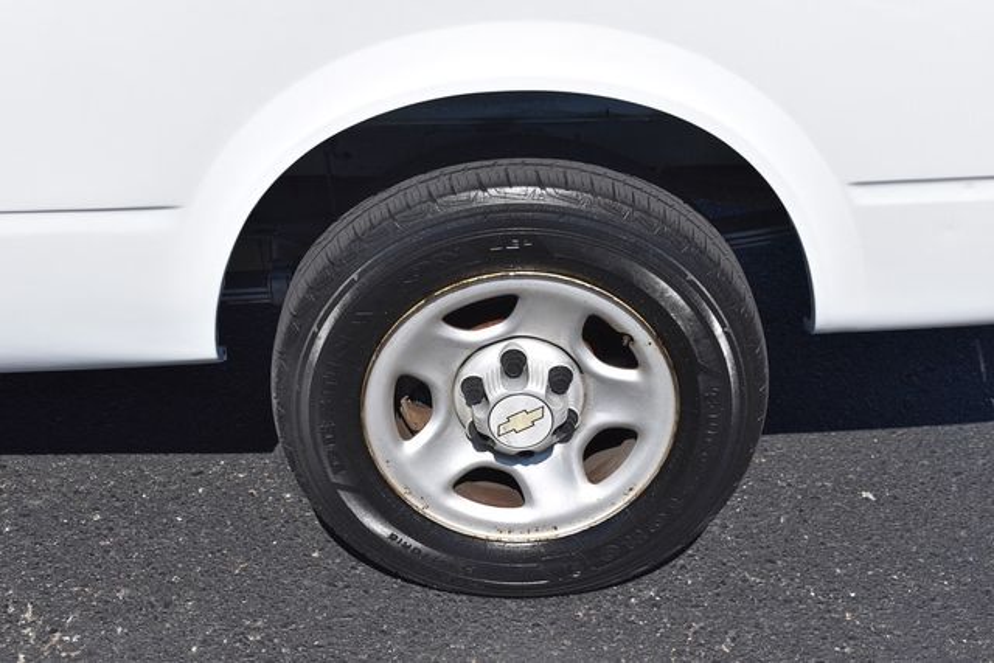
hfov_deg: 38.9
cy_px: 332
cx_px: 497
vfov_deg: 26.5
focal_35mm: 51
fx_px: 1408
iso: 100
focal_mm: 34
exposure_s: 1/320
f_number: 9
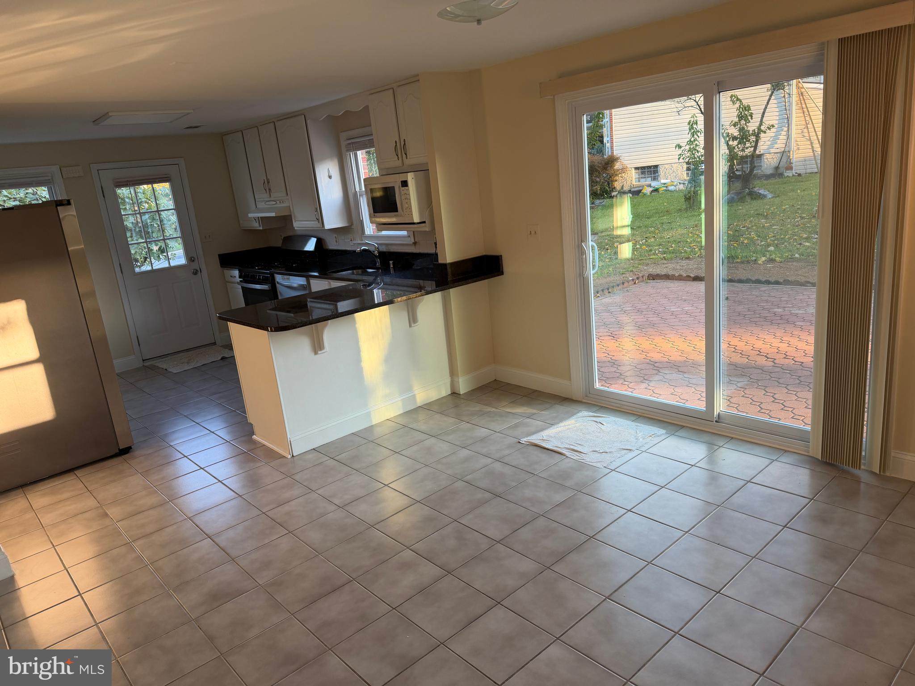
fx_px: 634
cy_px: 343
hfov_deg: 71.6
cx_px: 458
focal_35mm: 24
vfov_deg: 56.8
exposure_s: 1/121
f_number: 1.78
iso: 100
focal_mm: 6.76
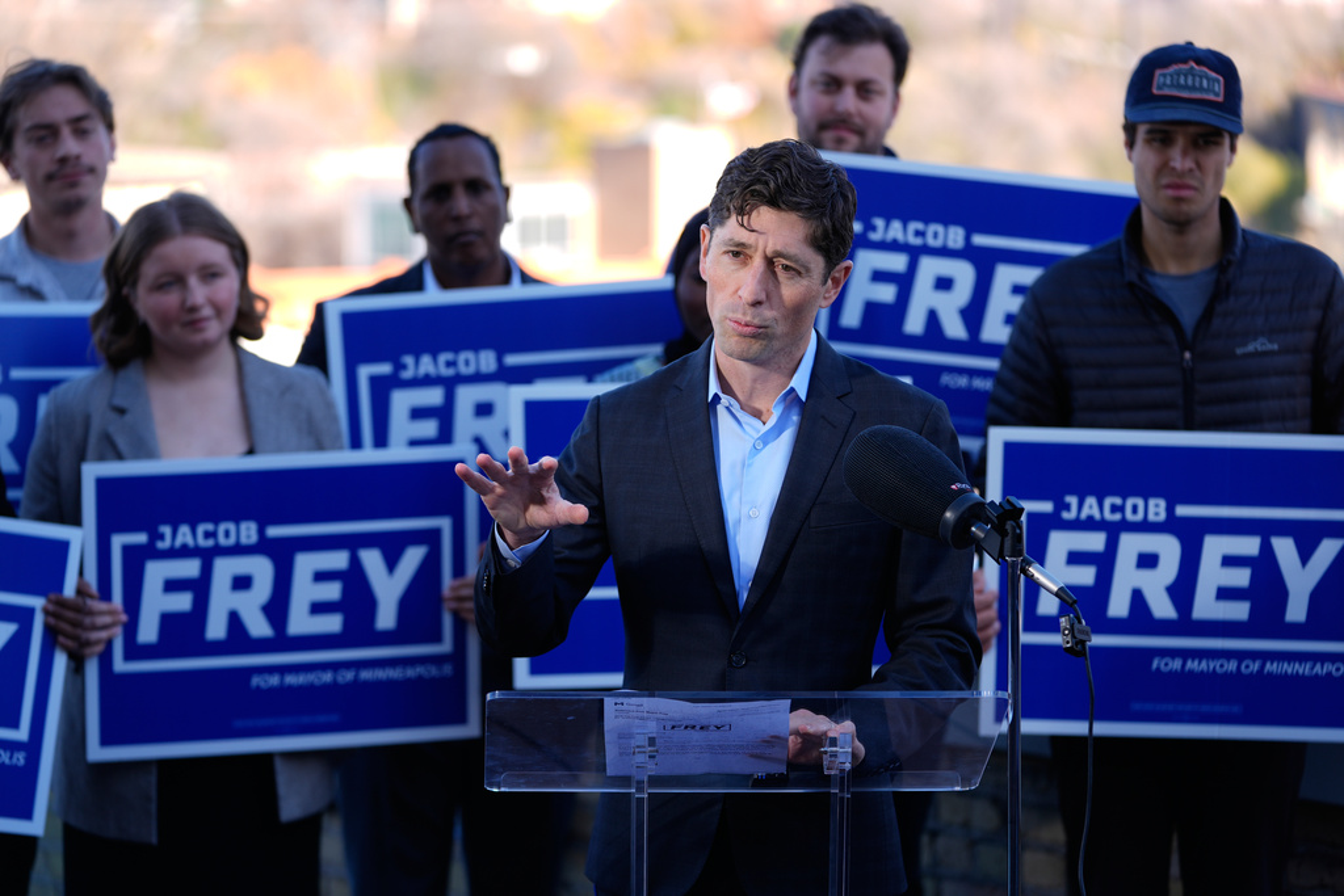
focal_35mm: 114
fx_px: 4256
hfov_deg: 17.9
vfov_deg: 12.0
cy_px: 448
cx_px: 672
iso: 160
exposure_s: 1/640
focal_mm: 114
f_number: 2.8
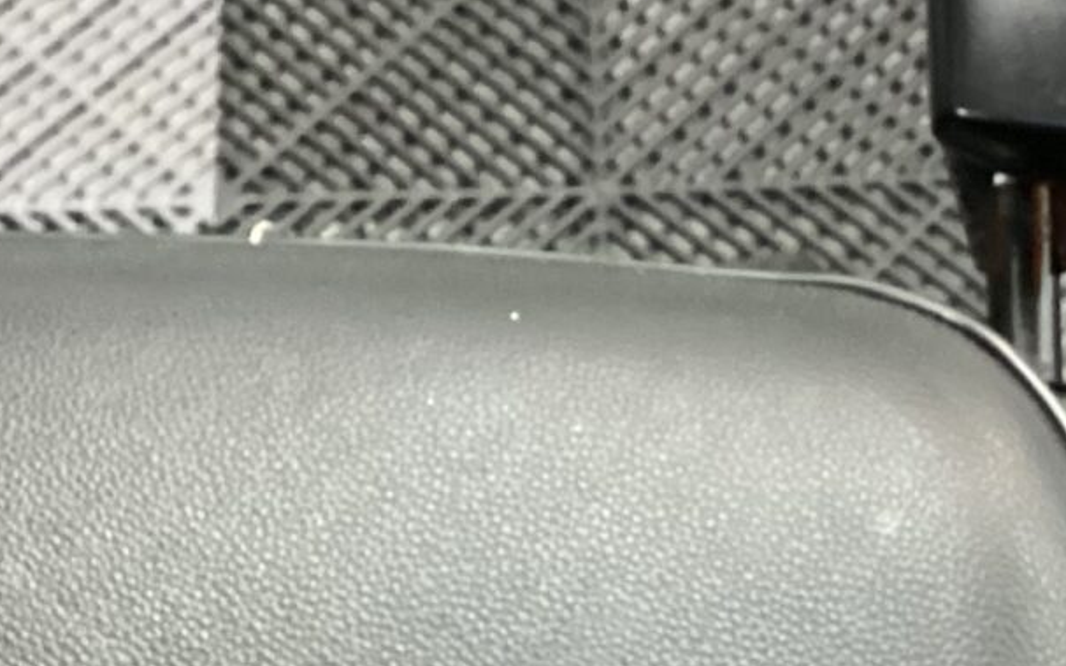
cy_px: 928
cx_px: 817
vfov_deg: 12.1
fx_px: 3021
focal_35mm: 104
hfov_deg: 19.8
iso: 320
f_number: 2.4
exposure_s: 1/30
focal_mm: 3.3
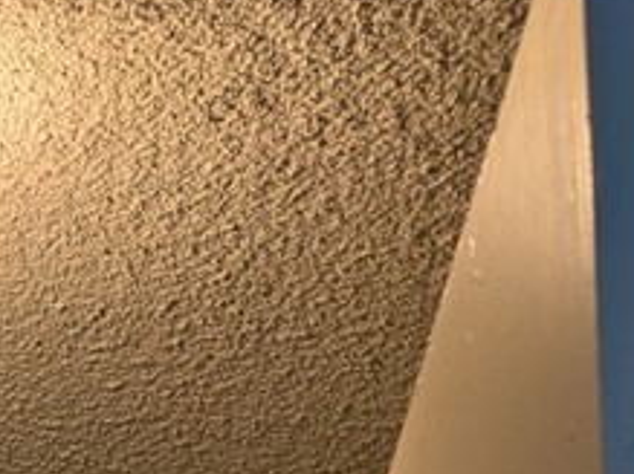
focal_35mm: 117
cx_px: -379
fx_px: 2142
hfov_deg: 15.3
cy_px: 1090
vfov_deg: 10.9
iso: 54
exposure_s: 1/60
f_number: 1.89
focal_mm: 5.43
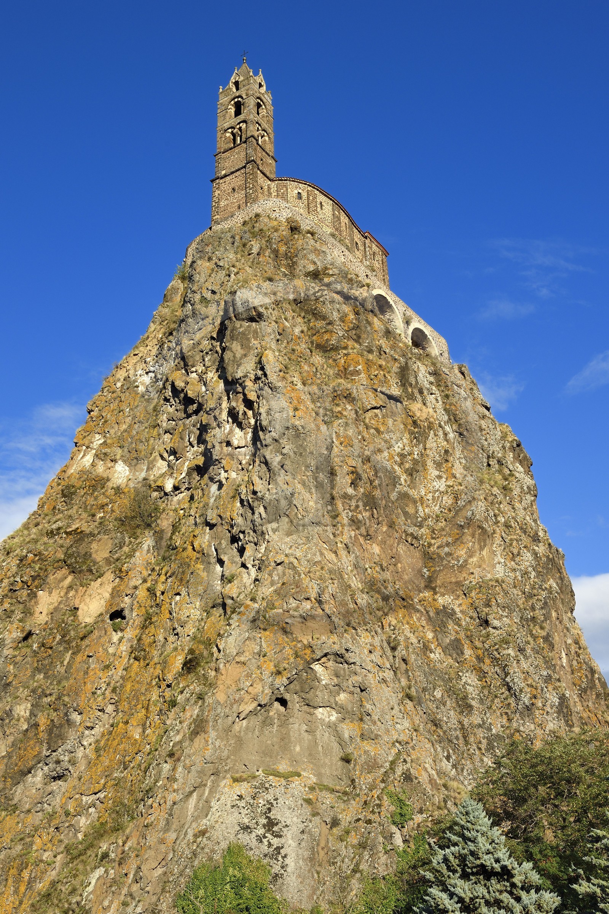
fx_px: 1143
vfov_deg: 43.6
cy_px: 457
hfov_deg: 29.8
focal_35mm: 45
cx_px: 304
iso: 200
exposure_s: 1/250
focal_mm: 45
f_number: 11
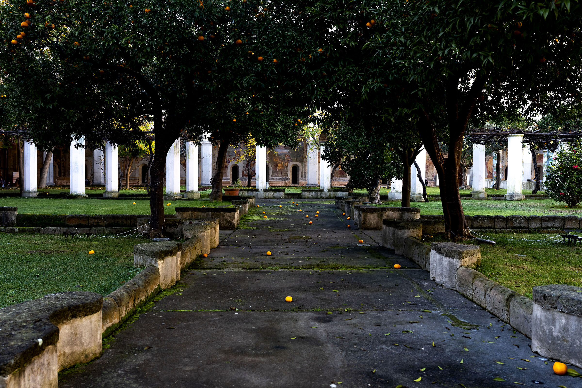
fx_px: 566
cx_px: 291
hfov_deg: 54.4
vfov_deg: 37.9
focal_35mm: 35
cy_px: 194
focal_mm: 35
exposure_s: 1/200
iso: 400
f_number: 7.1
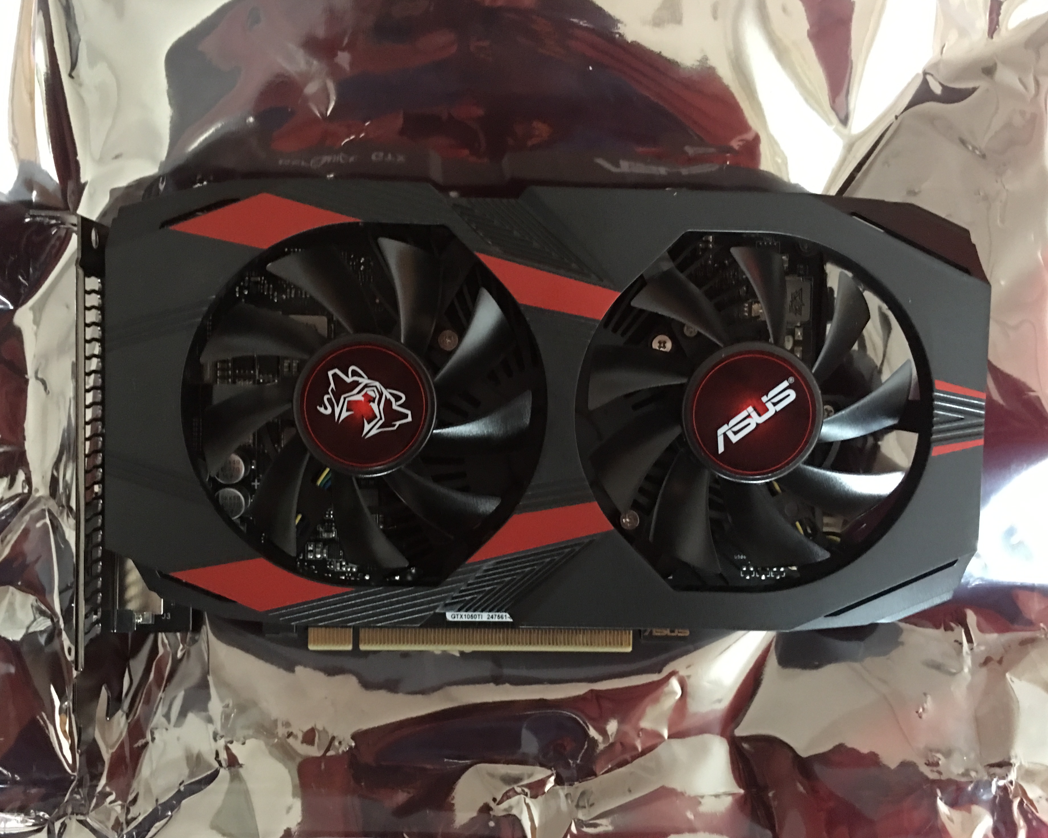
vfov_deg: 47.1
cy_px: 418
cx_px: 478
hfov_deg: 57.1
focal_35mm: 31
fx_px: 961
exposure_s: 1/8
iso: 160
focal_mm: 4.15
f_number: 2.2
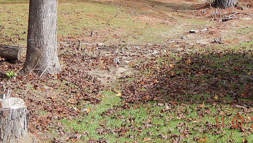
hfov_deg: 14.1
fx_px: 1020
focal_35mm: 152
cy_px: 0
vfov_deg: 7.9
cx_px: 135
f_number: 4.3
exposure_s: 1/320
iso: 125
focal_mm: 15.3
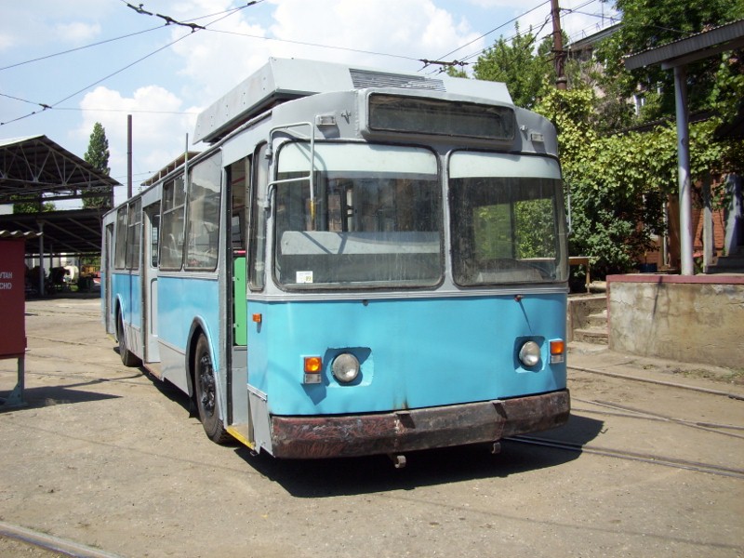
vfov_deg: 41.8
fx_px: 731
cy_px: 279
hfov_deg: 54.0
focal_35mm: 34
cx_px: 372
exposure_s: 1/250
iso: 80
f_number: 5.6
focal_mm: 5.7
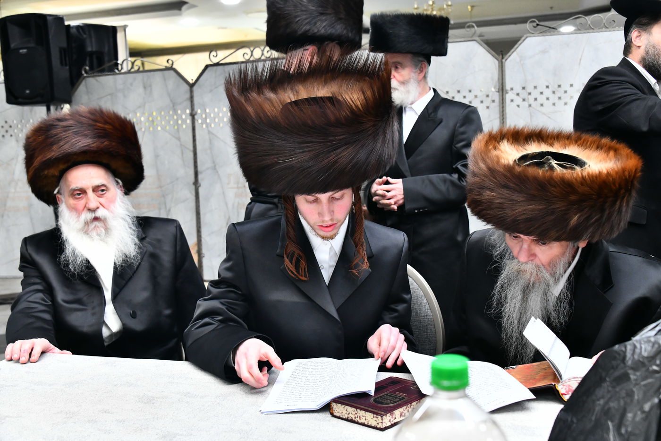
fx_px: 771
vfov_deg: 31.9
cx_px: 330
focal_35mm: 42
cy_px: 220
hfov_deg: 46.4
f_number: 5.6
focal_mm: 42
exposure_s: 1/100
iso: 2000
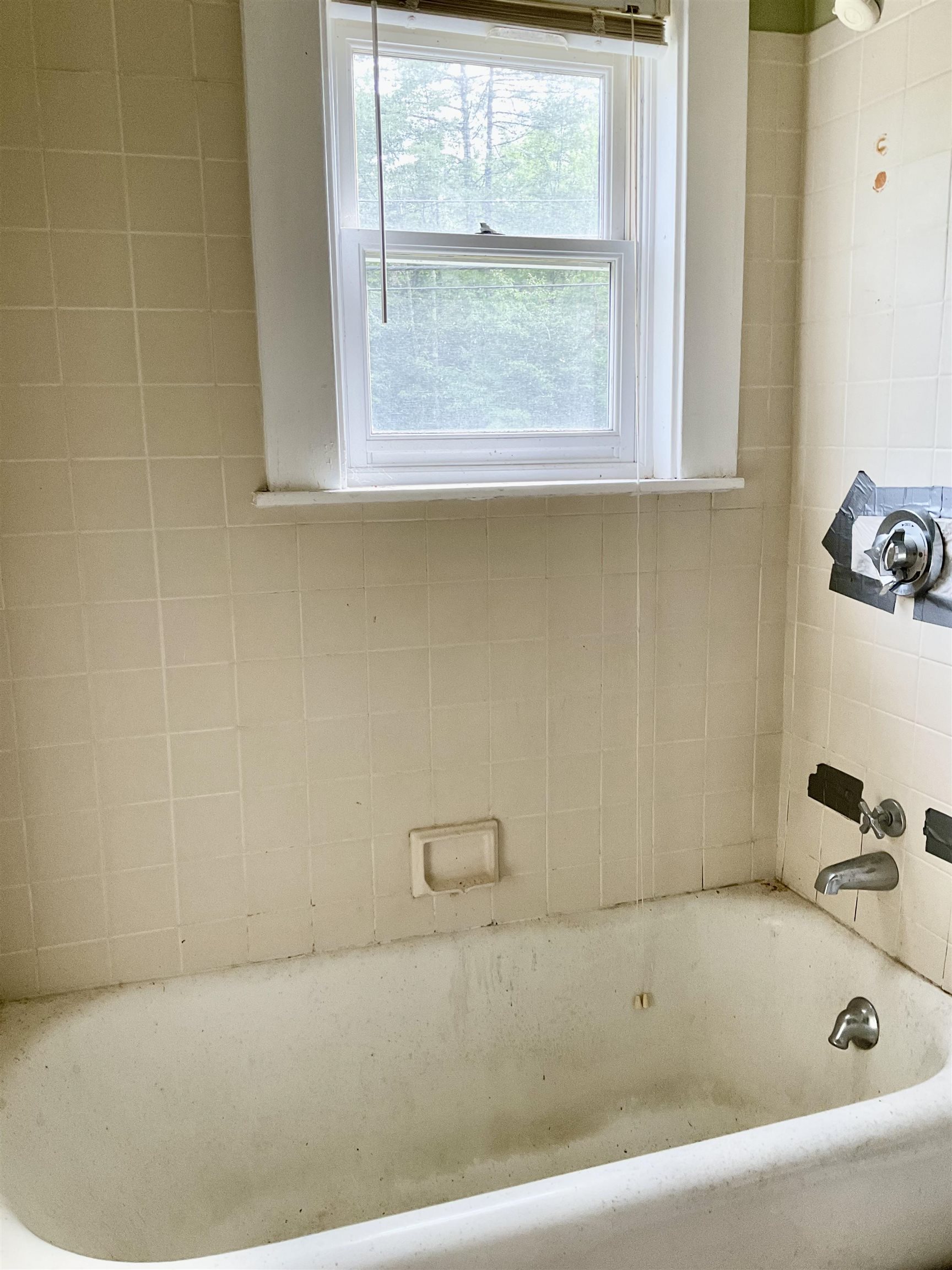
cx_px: 476
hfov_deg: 48.2
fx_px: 1063
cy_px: 635
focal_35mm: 29
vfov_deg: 61.7
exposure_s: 1/120
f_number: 1.8
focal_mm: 3
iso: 64
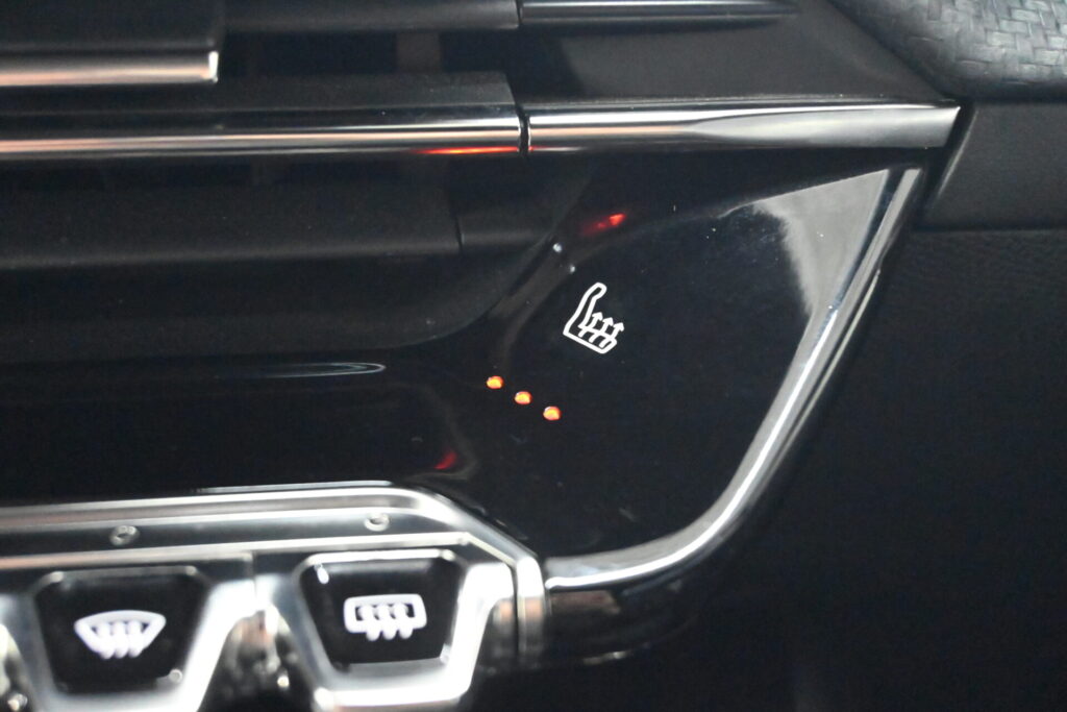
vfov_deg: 23.8
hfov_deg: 35.0
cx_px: 534
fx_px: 1690
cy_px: 356
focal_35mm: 57
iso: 18000
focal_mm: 38
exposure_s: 1/60
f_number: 5.6
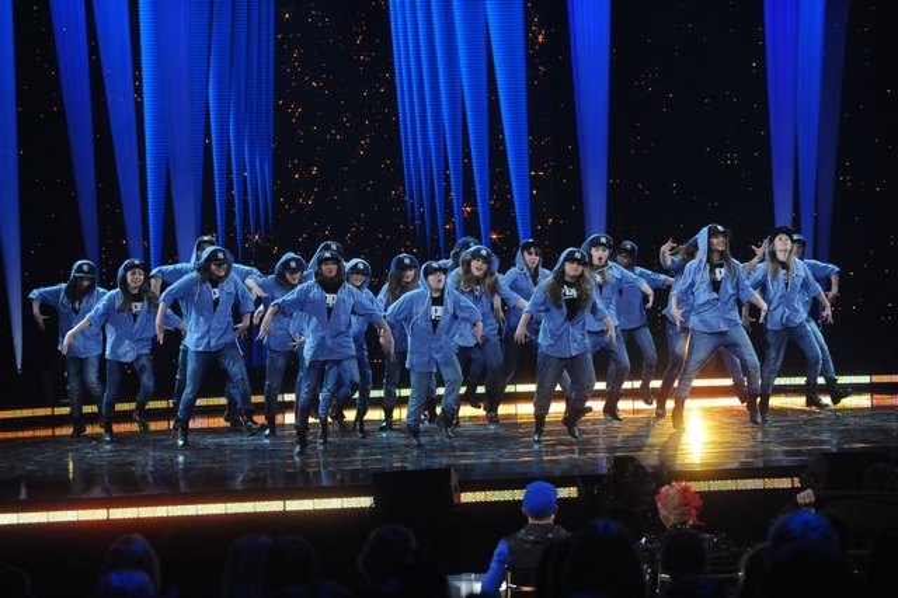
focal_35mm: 130
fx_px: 3241
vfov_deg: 10.5
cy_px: 299
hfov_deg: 15.8
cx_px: 449
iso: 3200
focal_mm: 130
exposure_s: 1/320
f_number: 4
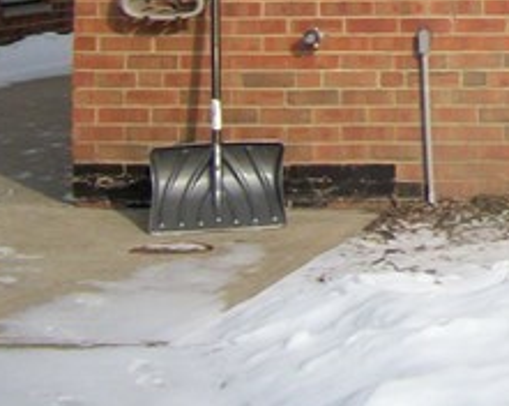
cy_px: -383
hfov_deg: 11.6
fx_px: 2180
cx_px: 1094
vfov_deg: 9.9
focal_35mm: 145
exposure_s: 1/160
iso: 80
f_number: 8.8
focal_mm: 5.7
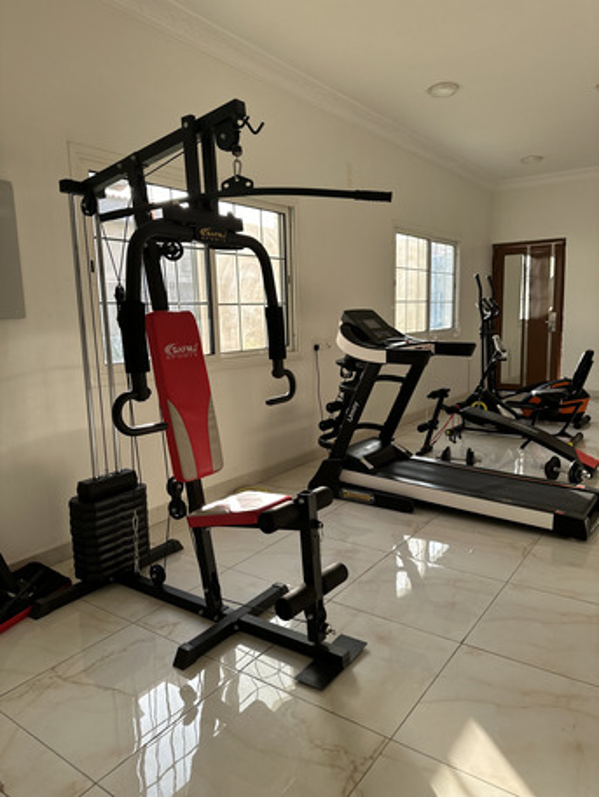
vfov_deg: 71.6
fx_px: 553
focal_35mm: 24
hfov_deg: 56.8
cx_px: 300
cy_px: 398
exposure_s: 1/121
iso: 80
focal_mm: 6.86
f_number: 1.78
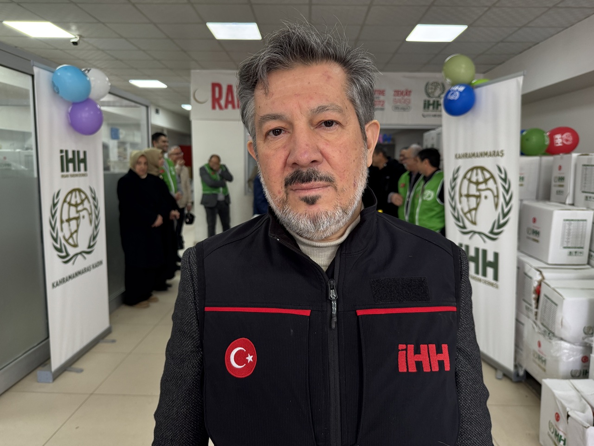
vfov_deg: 56.8
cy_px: 223
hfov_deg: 71.6
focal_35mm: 24
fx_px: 412
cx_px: 297
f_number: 1.78
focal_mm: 6.76
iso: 200
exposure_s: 1/100
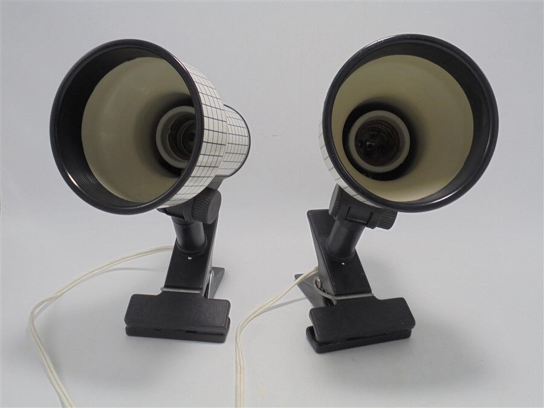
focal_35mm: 38
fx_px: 597
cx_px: 272
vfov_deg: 37.7
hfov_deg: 49.0
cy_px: 204
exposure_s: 1/60
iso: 100
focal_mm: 6.9
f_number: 4.2
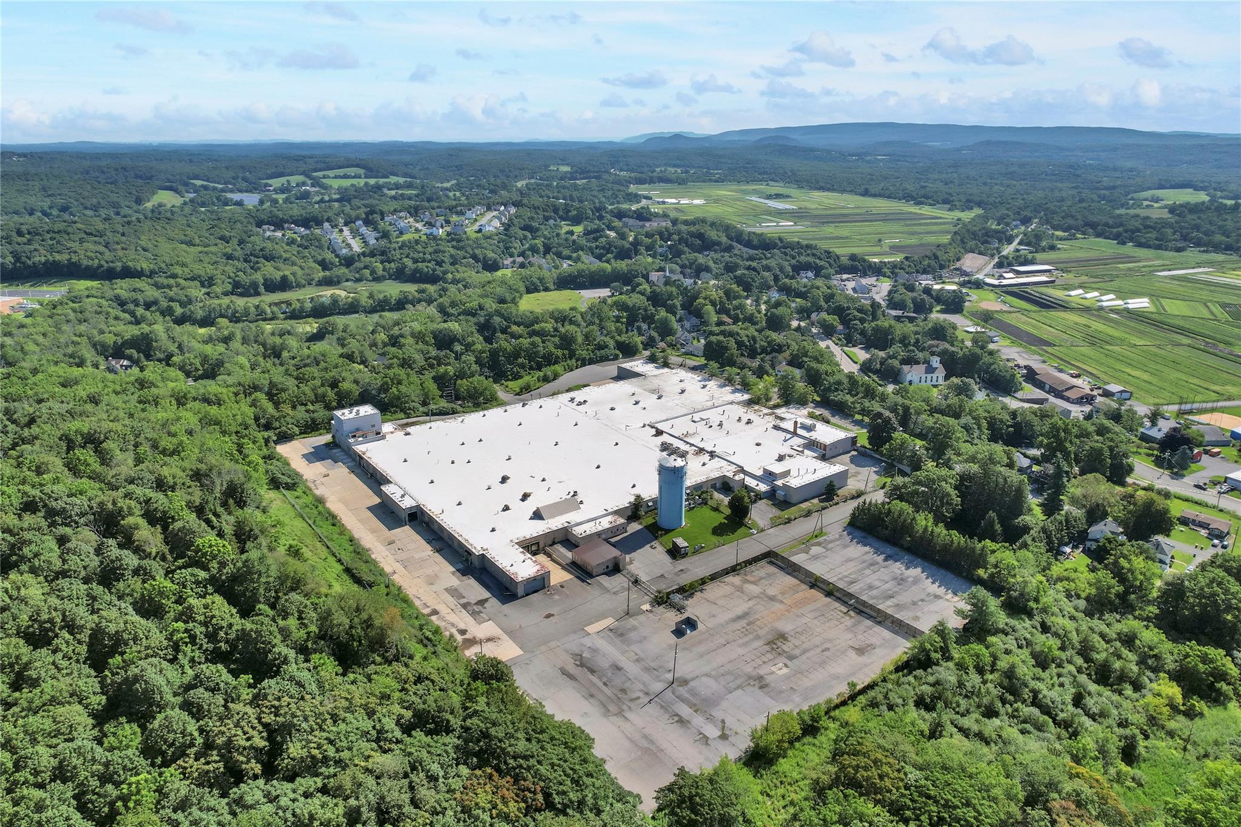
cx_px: 620
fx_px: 758
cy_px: 414
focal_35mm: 22
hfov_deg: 78.6
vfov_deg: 57.2
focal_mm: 8.38
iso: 110
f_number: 2.8
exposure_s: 1/1600
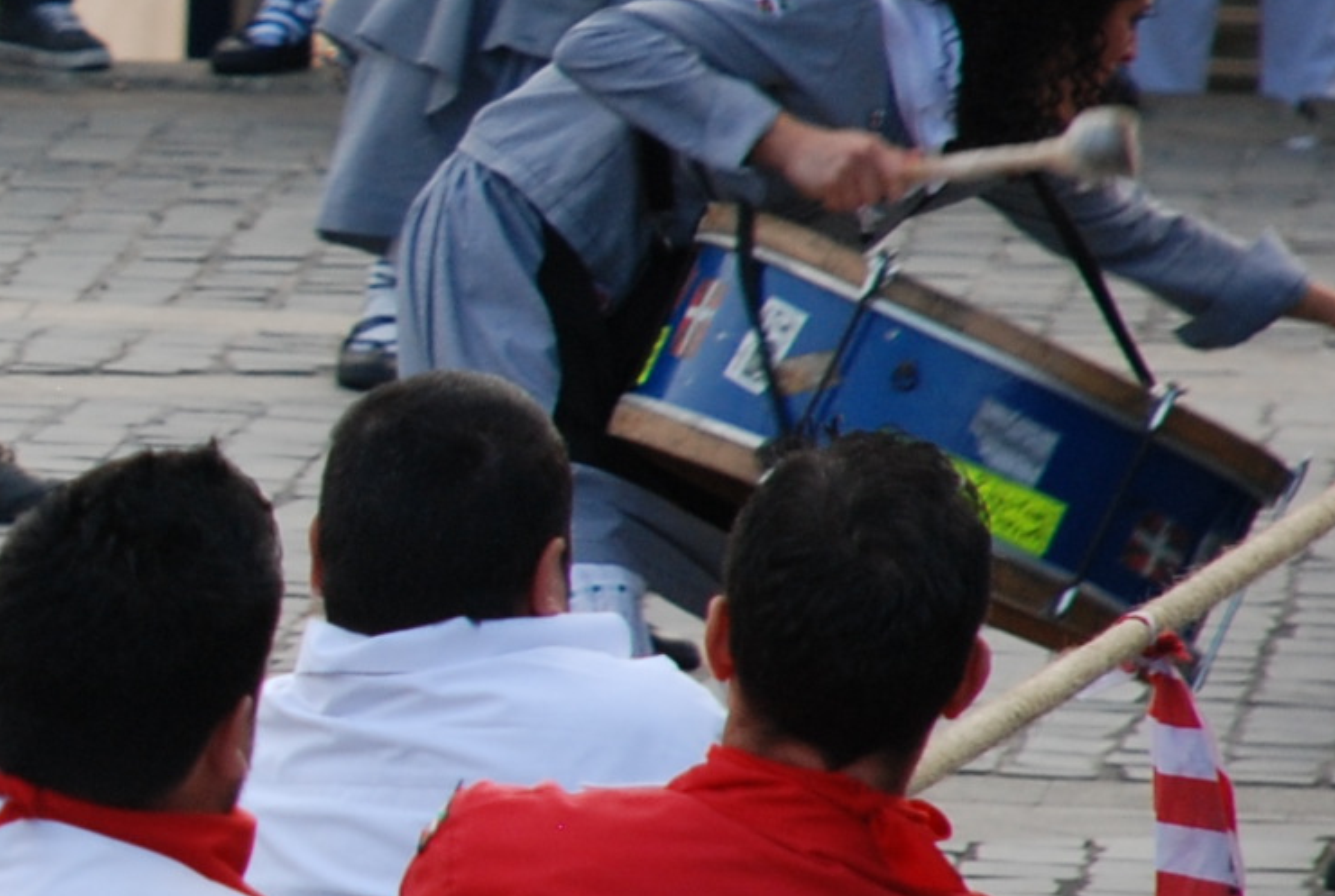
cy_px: 451
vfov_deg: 1.7
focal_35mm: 792
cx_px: -1030
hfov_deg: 2.6
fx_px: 29433
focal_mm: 135
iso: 250
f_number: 5.6
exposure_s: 1/125
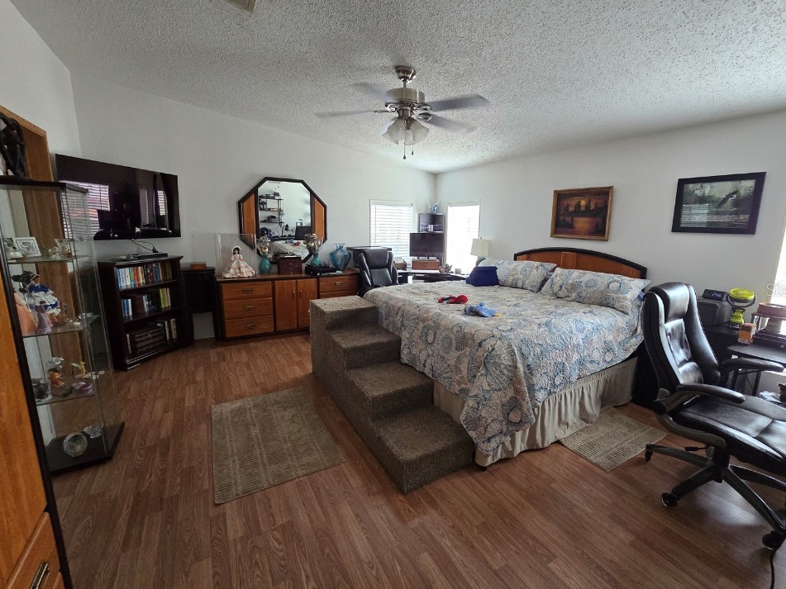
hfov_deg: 101.9
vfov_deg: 85.7
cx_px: 421
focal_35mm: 14
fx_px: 318
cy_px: 289
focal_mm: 2.2
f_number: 2.2
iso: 320
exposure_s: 1/60
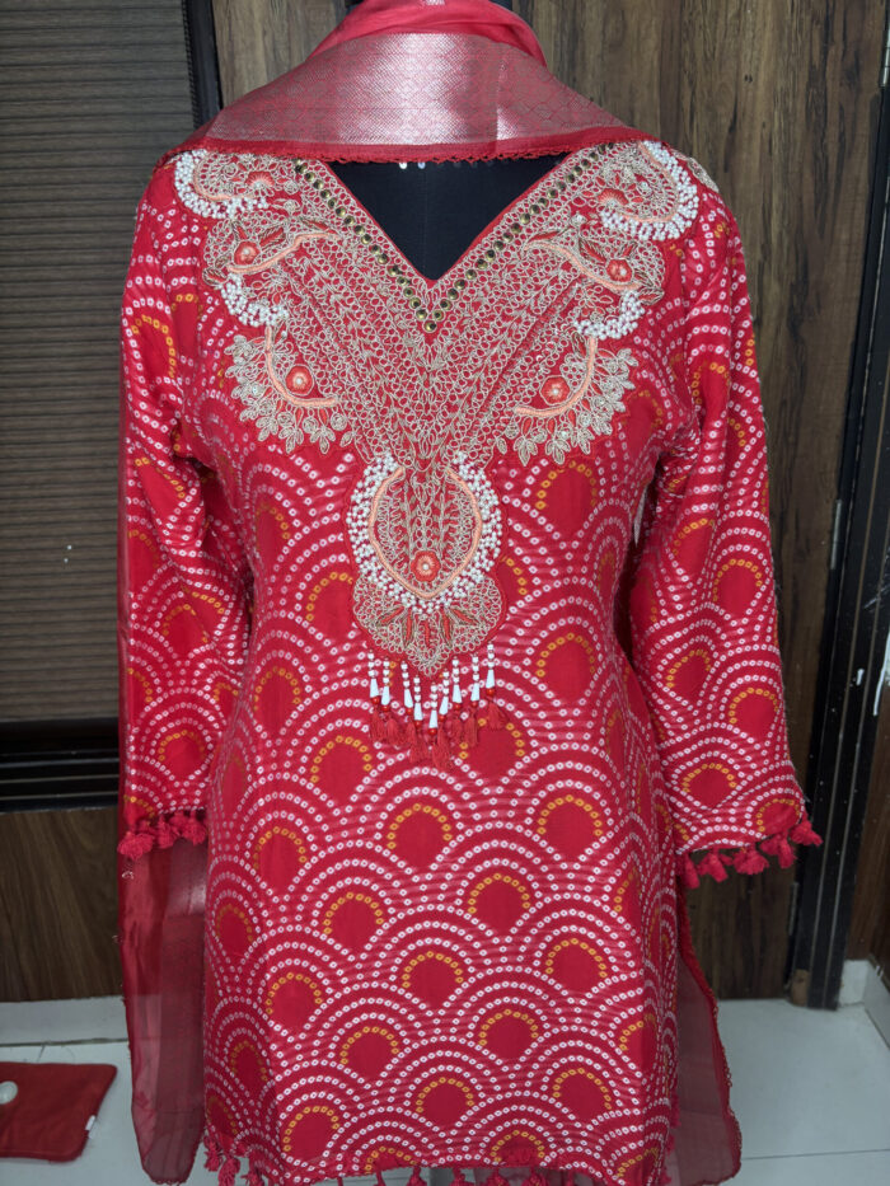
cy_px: 593
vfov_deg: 67.3
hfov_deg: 53.1
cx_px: 445
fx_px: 891
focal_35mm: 26
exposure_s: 1/50
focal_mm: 5.96
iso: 80
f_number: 1.6
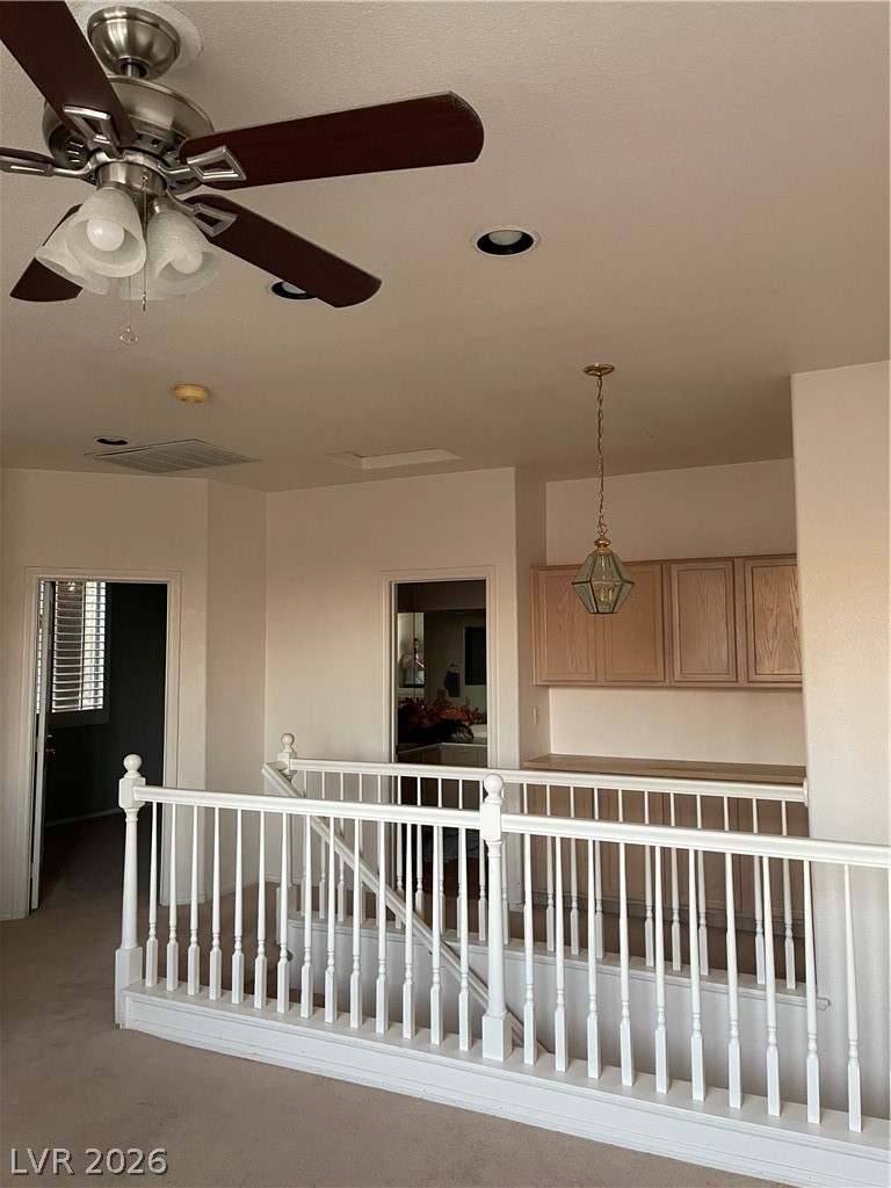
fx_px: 858
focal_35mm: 25
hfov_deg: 54.9
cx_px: 446
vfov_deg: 69.4
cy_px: 594
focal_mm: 5.1
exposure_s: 1/60
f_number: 1.6
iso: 500
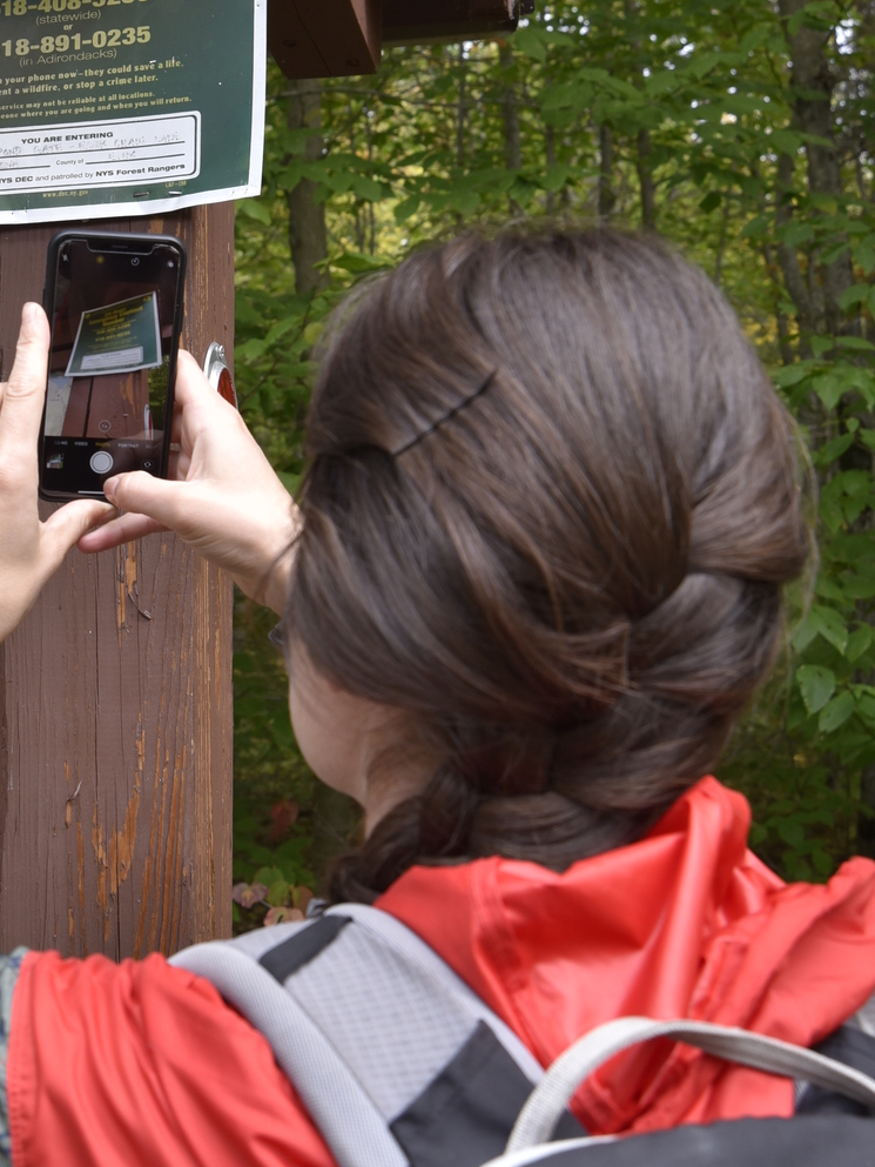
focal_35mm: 62
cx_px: 120
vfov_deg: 31.2
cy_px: 531
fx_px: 2089
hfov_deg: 23.2
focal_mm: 32
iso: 360
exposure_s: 1/250
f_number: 8
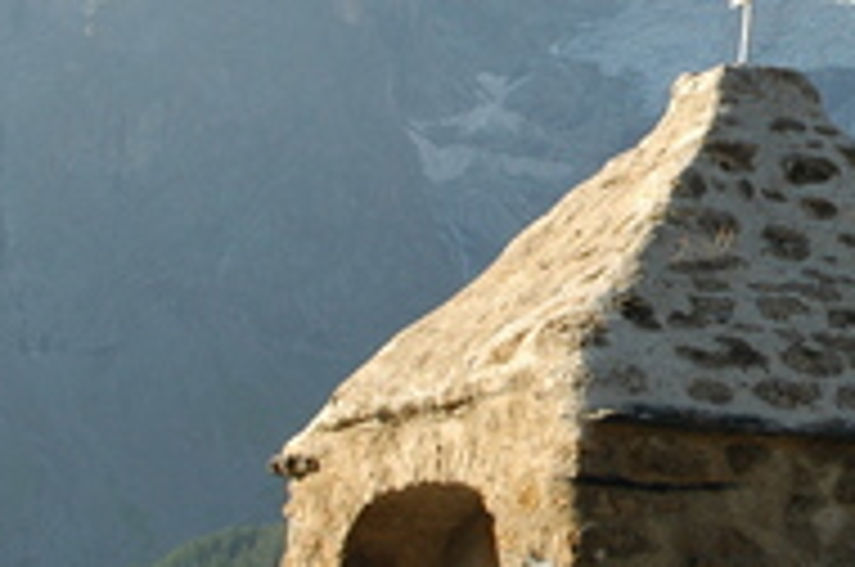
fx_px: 2924
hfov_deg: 16.1
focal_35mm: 123
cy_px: 140
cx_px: 956
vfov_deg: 11.0
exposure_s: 1/200
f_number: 10
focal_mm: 31
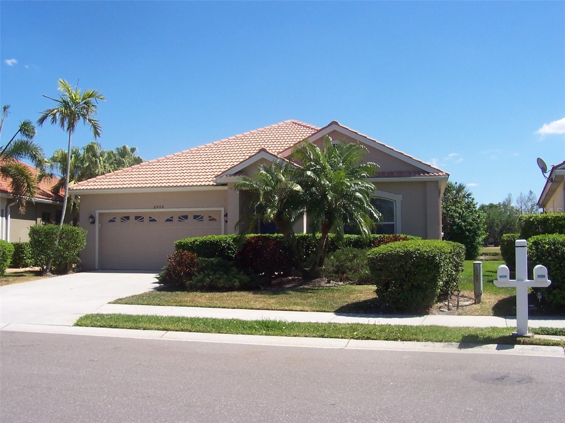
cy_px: 212
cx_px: 282
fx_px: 604
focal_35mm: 37
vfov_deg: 38.7
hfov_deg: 50.1
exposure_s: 1/350
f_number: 5.6
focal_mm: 5.6
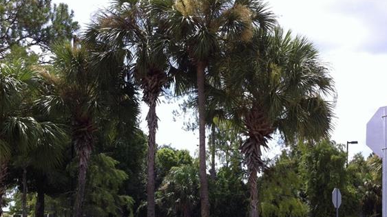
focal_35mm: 52
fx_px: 534
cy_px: 216
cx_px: 197
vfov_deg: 22.2
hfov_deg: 39.9
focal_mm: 3.85
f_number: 2.8
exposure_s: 1/838
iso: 80
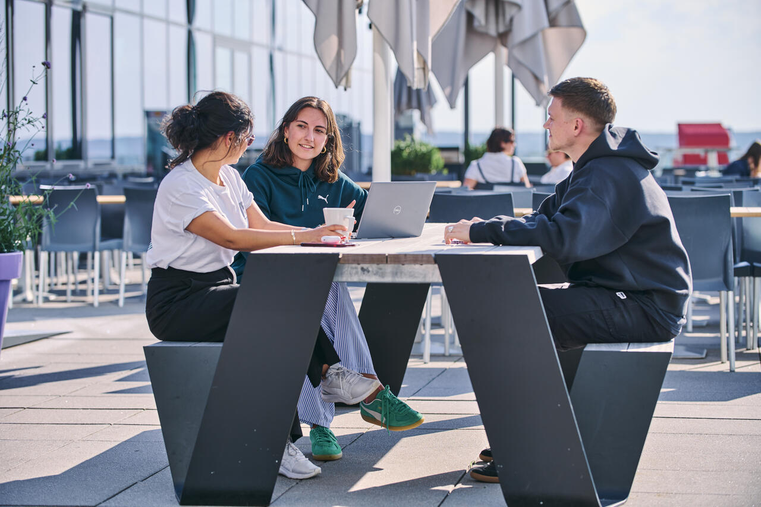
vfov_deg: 13.0
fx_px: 2218
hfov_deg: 19.5
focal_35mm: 105
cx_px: 380
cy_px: 254
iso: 100
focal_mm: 105
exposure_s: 1/640
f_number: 4
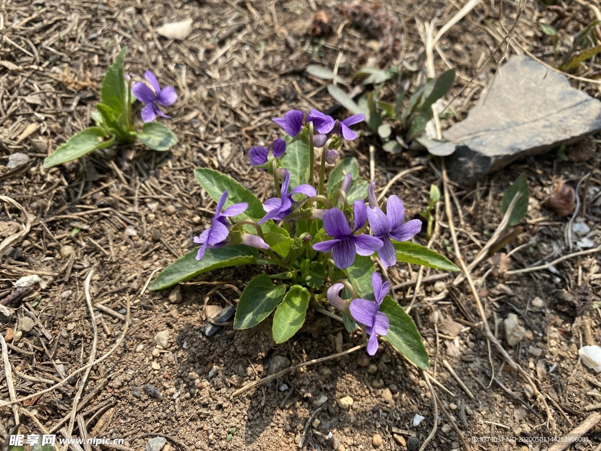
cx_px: 300
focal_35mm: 26
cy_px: 226
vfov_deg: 53.1
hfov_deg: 67.3
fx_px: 451
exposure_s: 1/1449
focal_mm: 4.25
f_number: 1.8
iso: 32
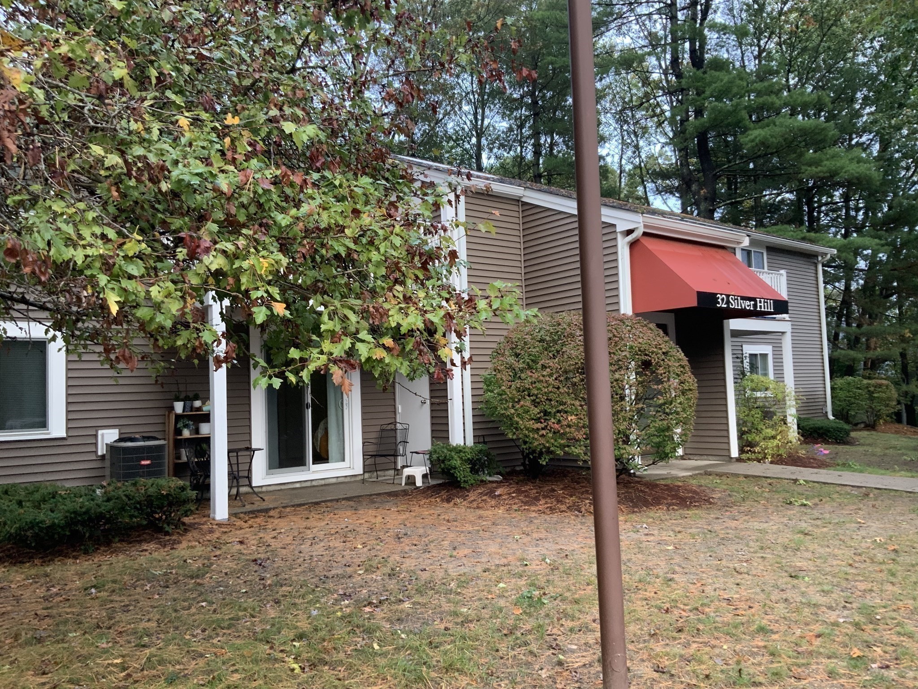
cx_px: 459
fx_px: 769
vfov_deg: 48.2
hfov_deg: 61.7
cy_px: 344
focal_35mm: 29
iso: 80
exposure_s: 1/60
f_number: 1.8
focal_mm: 3
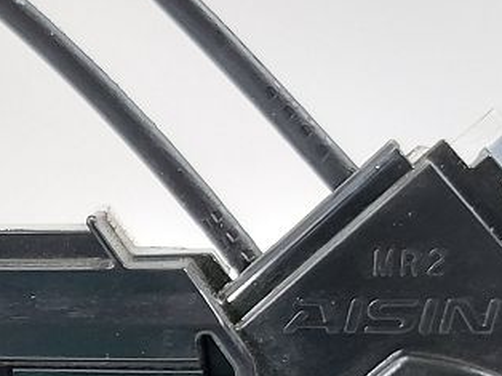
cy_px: 584
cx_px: -71
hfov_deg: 17.8
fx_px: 1536
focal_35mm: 106
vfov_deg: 13.1
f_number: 1.8
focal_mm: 5.23
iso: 200
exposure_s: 1/50
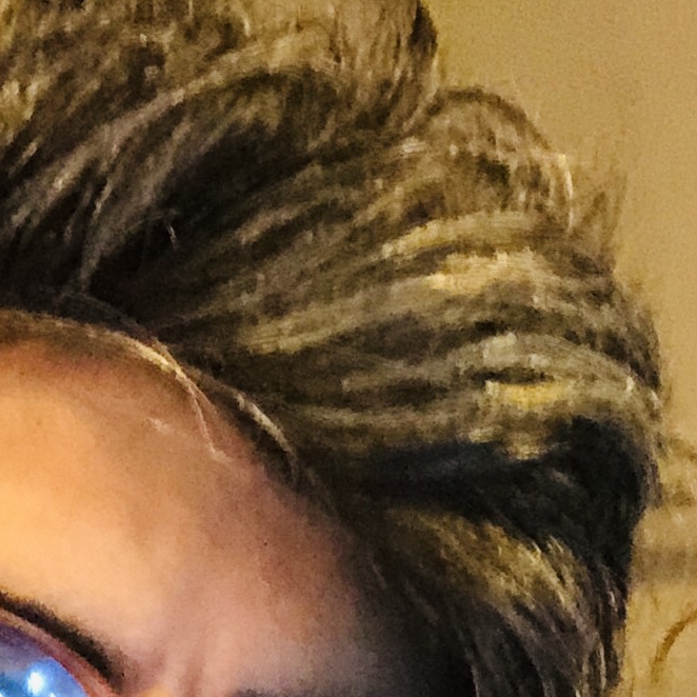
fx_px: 3007
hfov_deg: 13.1
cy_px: 1211
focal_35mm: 132
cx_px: 662
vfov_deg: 12.2
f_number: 2.2
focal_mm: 2.87
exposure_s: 1/20
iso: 640
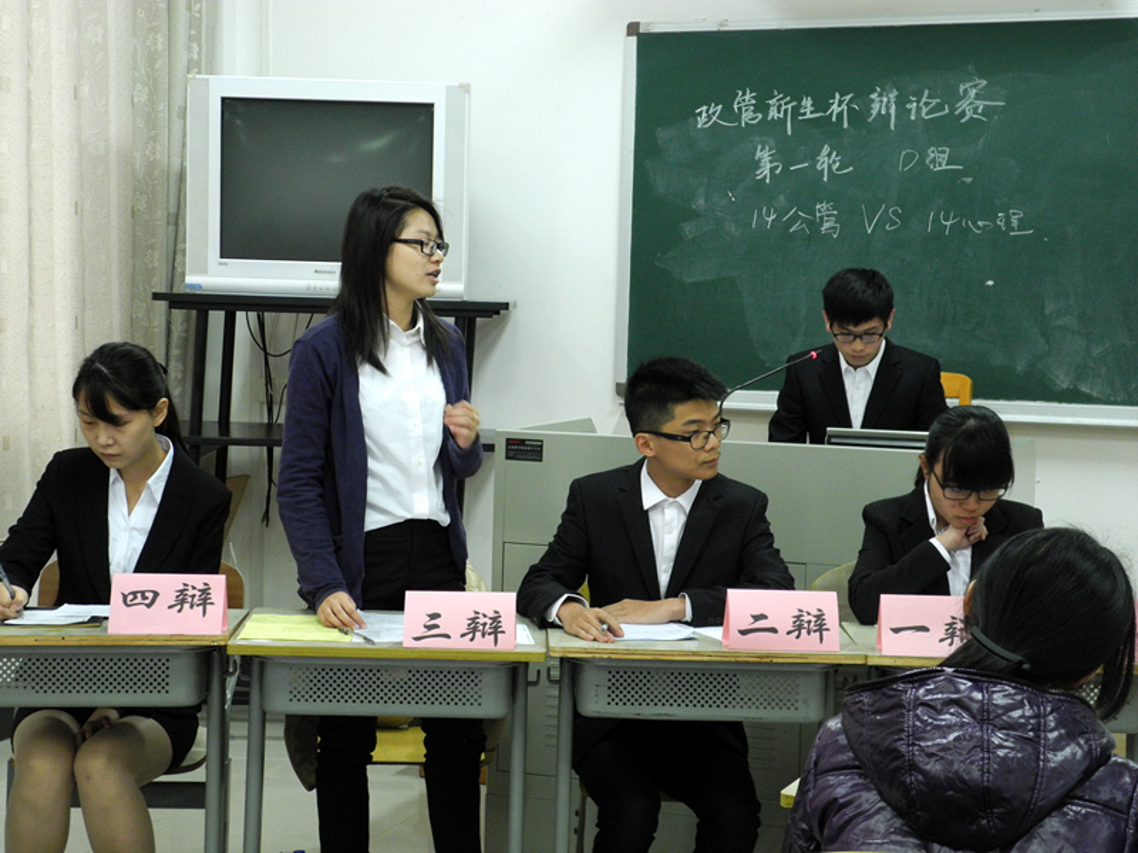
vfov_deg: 21.6
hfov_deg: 28.6
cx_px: 569
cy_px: 426
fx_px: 2235
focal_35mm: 68
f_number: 4
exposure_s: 1/21.2
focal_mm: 14.5
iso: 400
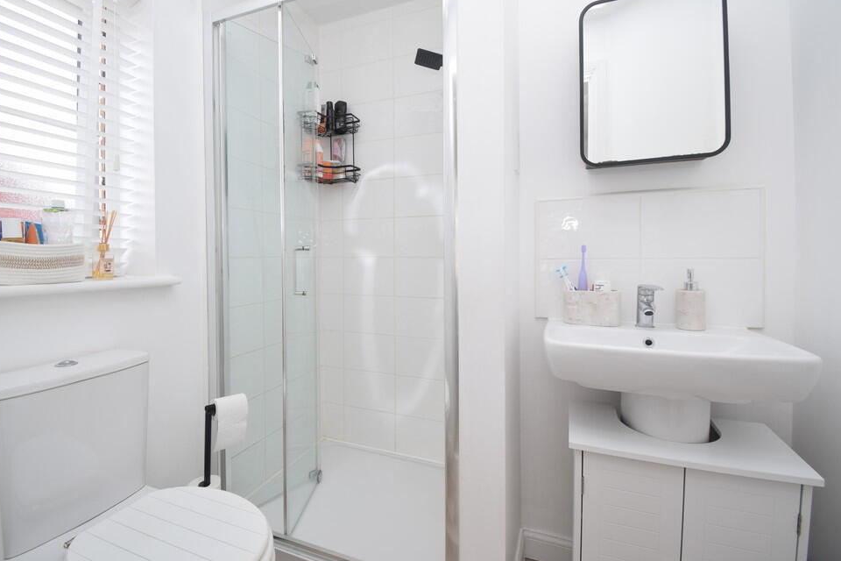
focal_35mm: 16
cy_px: 264
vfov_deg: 73.7
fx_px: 374
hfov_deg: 96.6
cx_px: 393
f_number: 5.6
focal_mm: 10
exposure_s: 1/125
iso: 400
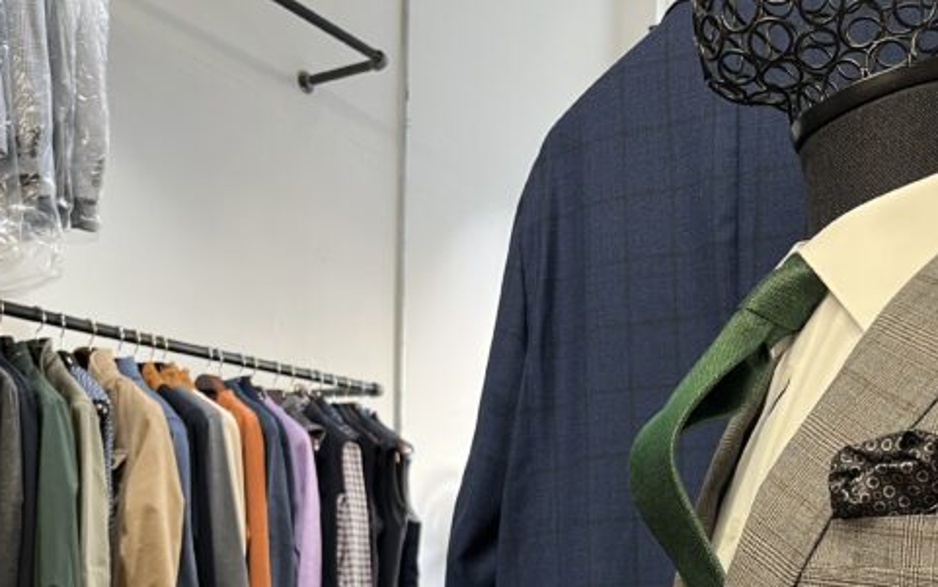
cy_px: 560
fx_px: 1125
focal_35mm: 44
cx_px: 567
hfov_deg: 45.0
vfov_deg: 27.8
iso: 125
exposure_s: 1/60
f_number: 1.6
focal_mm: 5.1
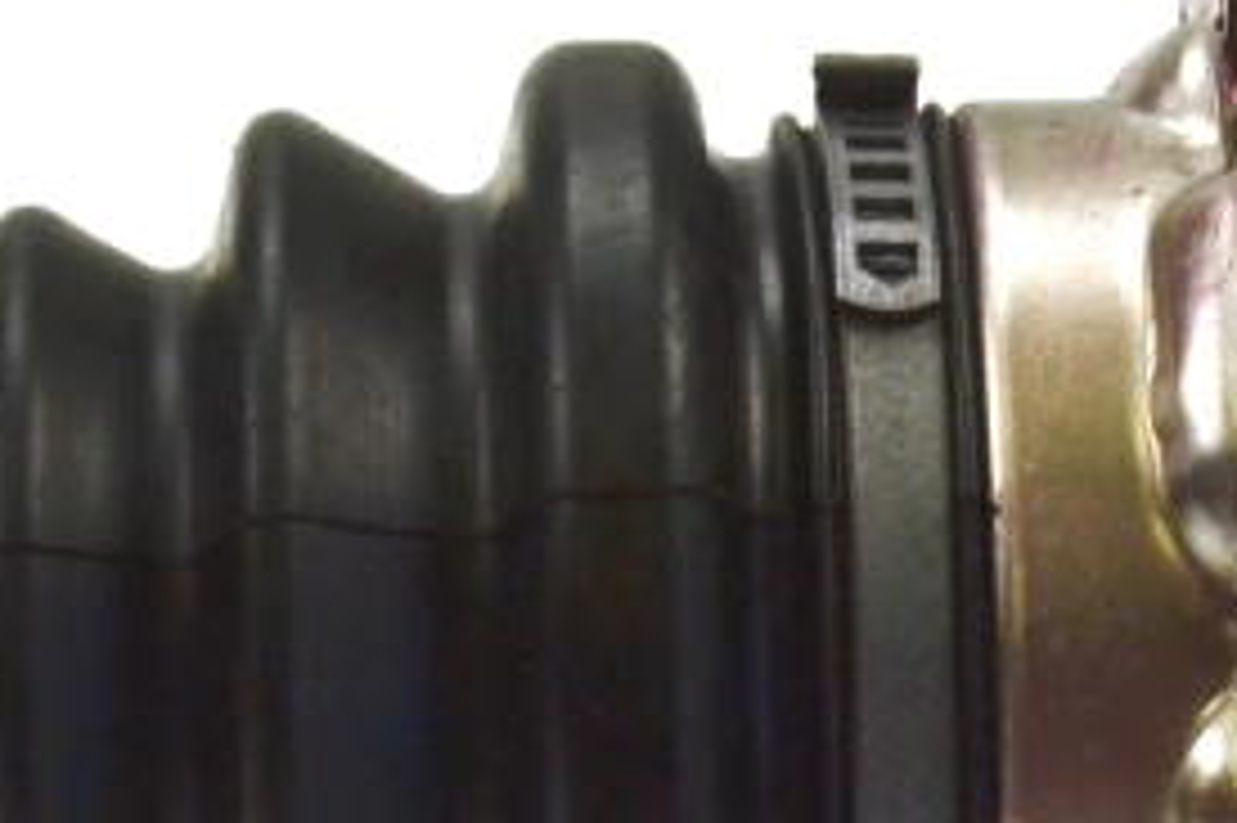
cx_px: 522
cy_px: 639
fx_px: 7383
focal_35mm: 215
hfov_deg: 9.6
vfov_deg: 6.4
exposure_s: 1/320
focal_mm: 66
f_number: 10
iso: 400
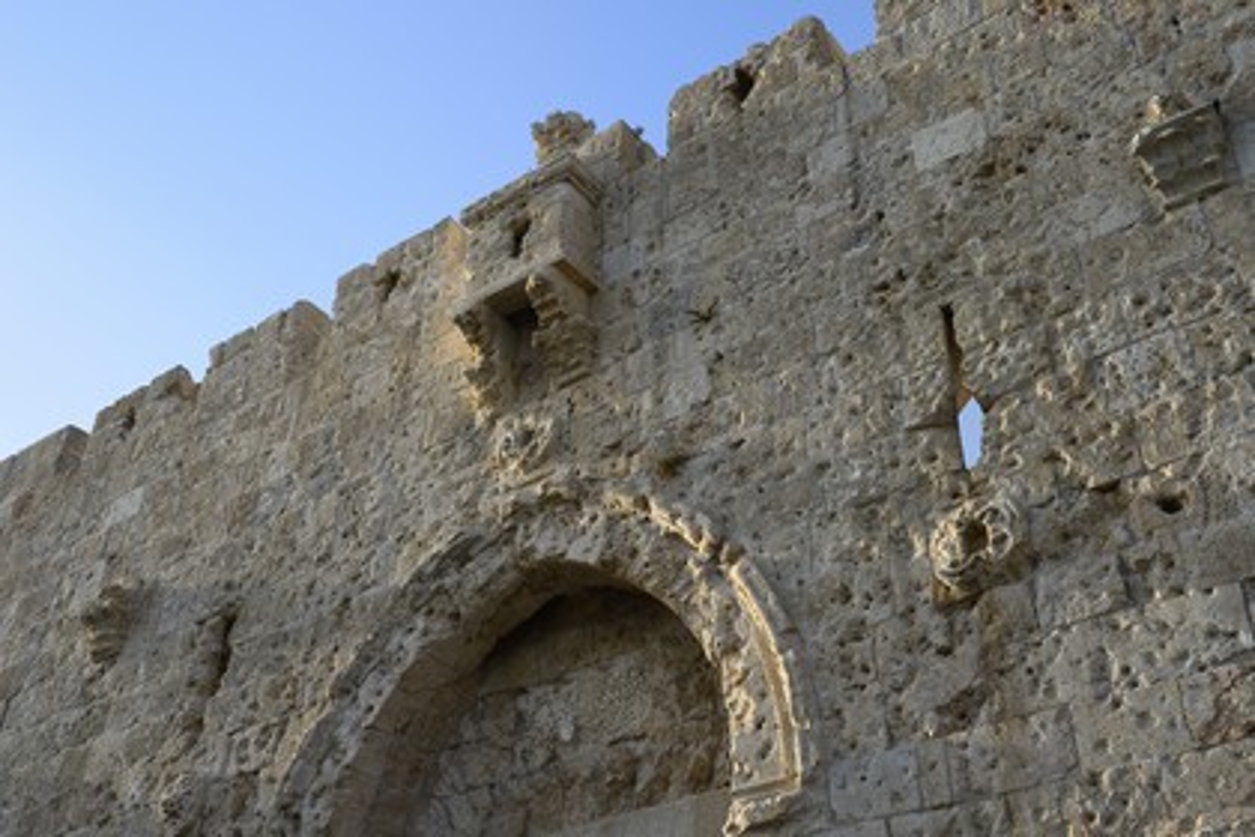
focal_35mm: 38
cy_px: 418
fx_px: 1325
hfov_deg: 50.7
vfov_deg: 35.1
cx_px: 628
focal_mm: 38
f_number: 7.1
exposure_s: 1/320
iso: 200
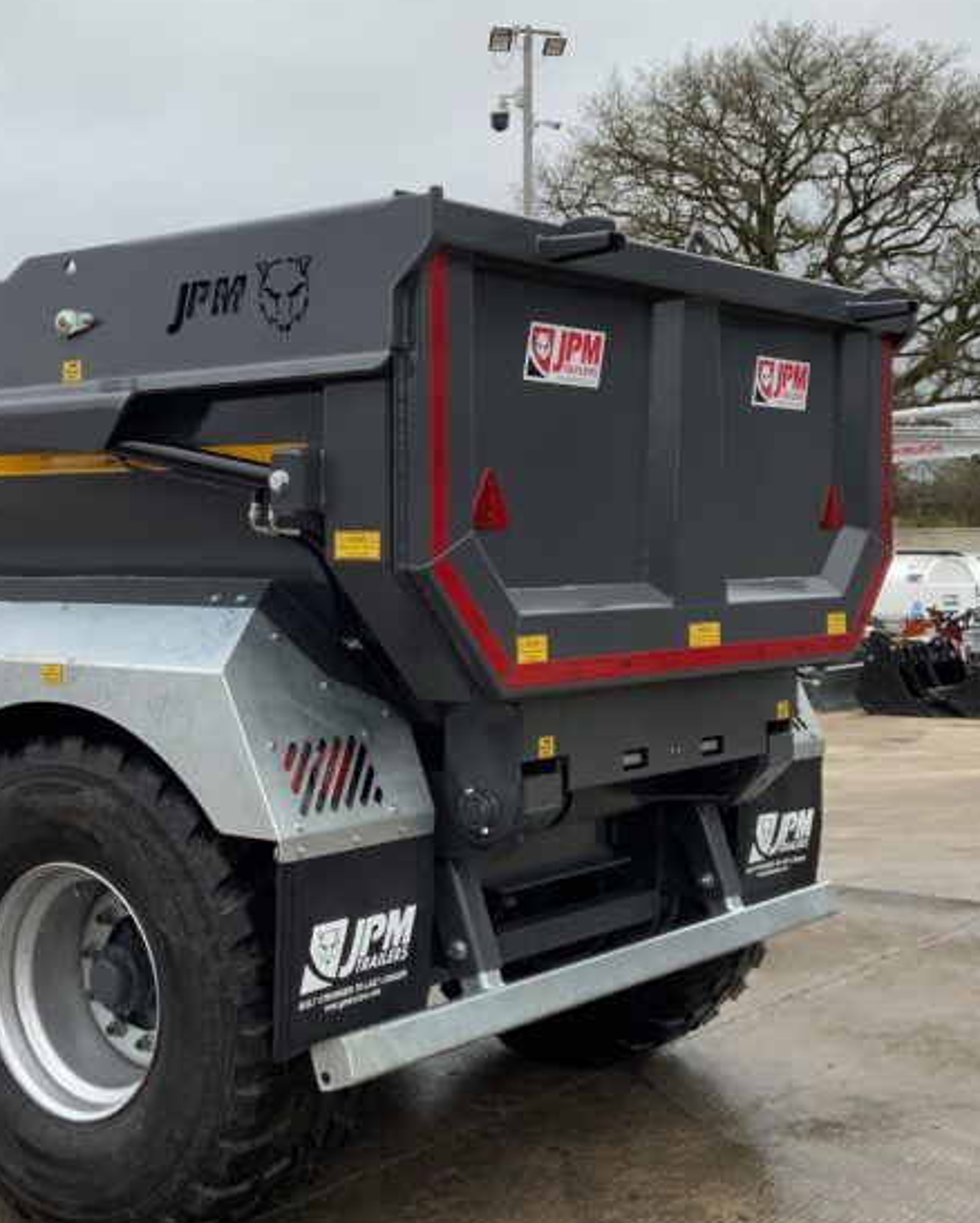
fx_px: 1920
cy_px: 521
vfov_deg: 35.3
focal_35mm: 53
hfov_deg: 28.4
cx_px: 309
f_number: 1.8
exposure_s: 1/372
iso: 16
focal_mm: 3
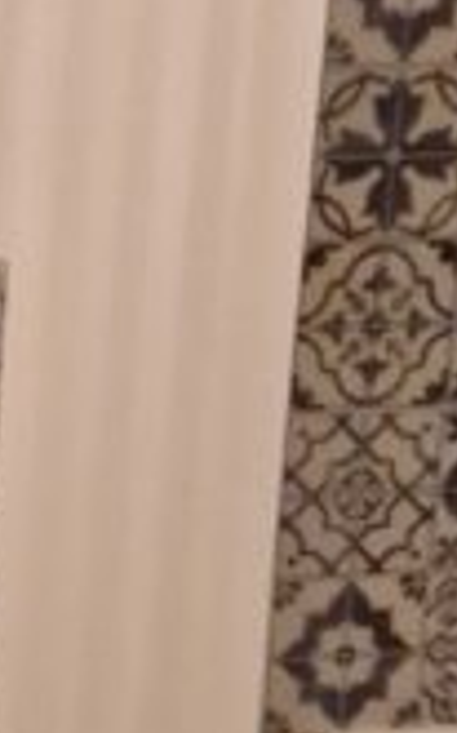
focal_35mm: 151
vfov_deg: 13.8
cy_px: 480
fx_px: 3012
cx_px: -670
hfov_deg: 8.0
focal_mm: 5.4
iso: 500
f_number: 1.8
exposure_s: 1/100
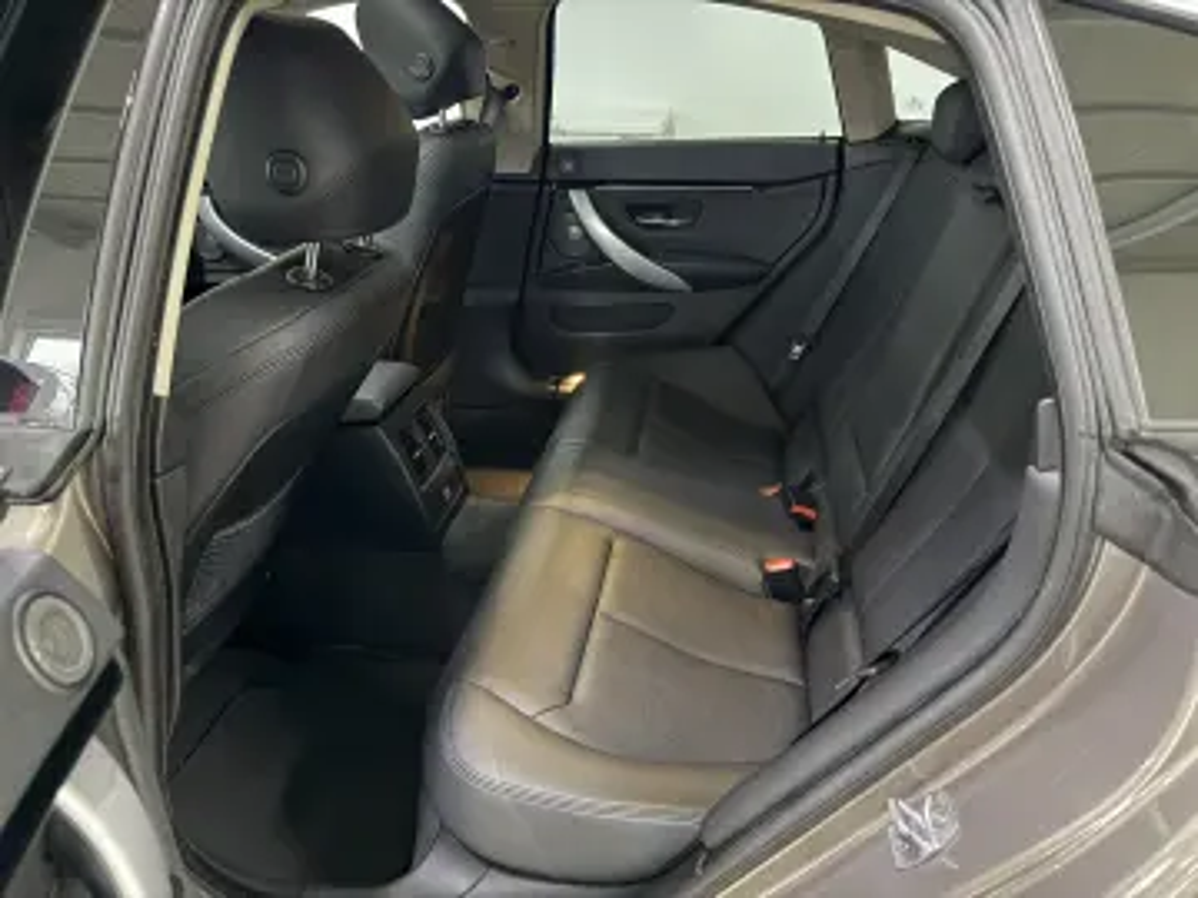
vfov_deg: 56.8
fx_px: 831
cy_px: 449
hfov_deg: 71.6
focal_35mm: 24
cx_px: 599
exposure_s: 1/20
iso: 1600
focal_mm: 6.76
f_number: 1.78
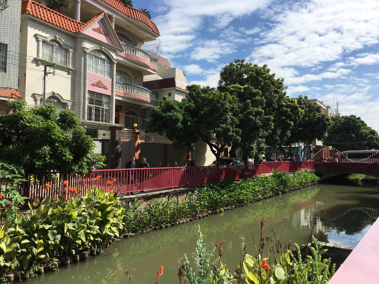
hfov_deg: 61.7
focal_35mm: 29
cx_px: 190
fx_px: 318
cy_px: 142
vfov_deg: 48.2
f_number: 2.2
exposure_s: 1/2262
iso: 25
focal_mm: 4.15
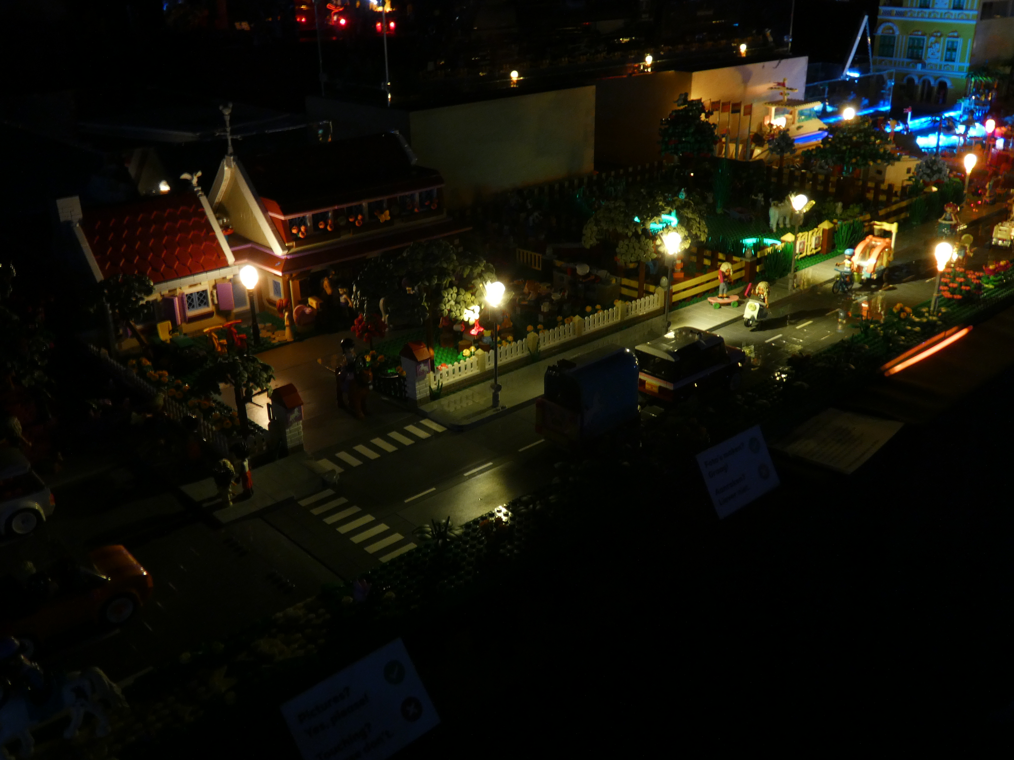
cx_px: 507
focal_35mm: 33
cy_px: 380
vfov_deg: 42.9
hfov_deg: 55.4
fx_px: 967
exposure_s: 2.5
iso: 200
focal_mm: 6
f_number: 4.5
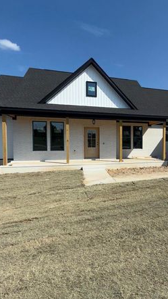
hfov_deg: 46.5
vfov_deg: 78.7
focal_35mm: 23
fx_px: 182
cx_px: 138
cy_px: 150
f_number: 2.2
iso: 16
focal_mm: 2.22
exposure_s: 1/2237
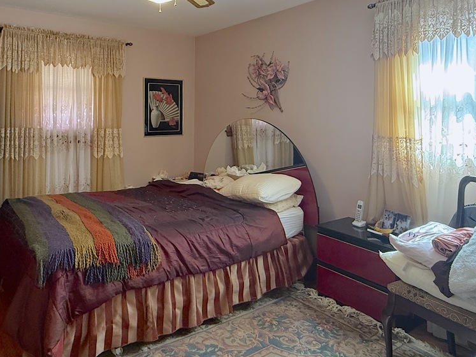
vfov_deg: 50.4
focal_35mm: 27
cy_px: 120
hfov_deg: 64.9
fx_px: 371
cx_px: 199
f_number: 2.2
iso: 400
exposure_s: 1/60
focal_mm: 2.22
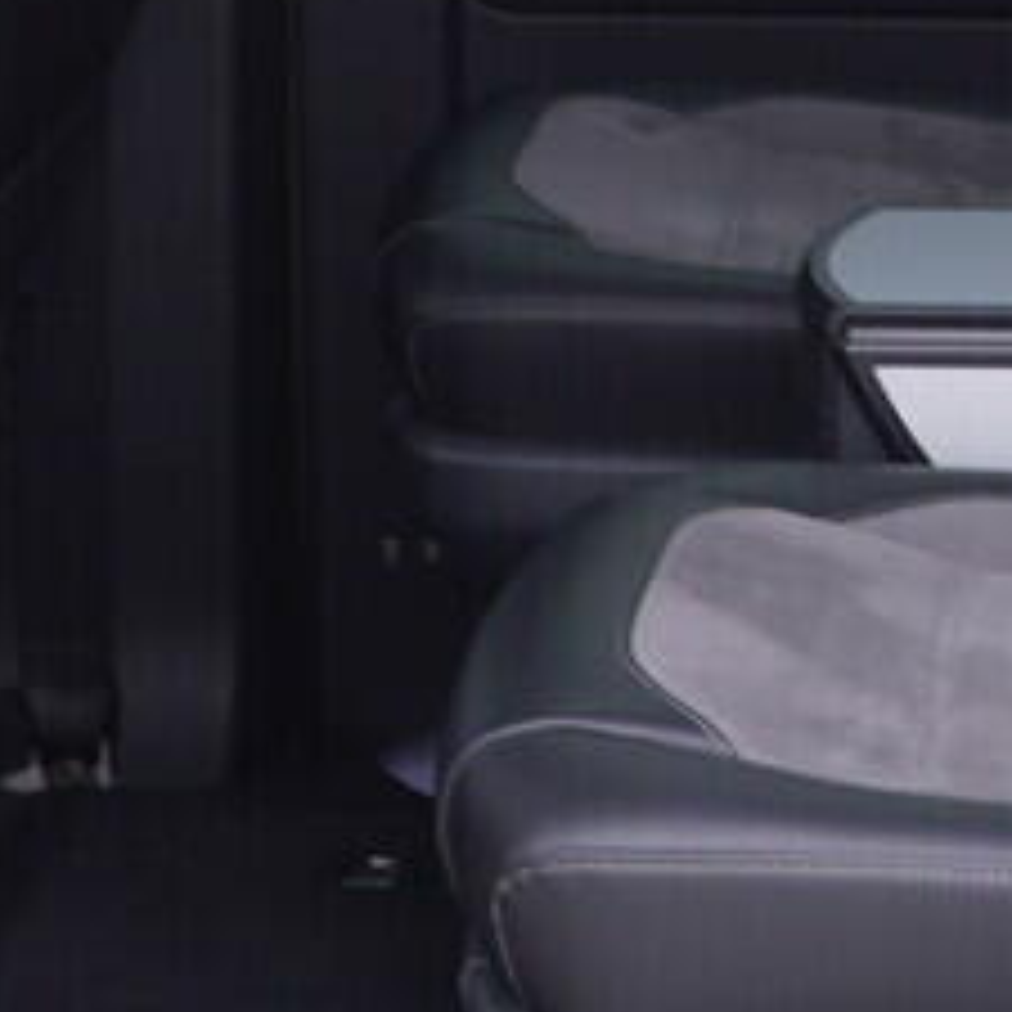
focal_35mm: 196
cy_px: -31
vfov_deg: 8.9
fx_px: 6483
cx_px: 1061
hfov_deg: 8.9
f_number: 2.8
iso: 125
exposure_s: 1/40
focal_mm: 24
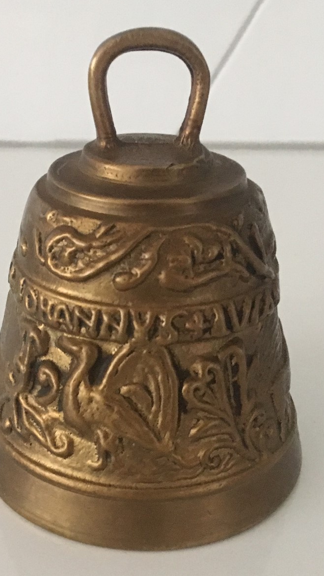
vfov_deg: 61.0
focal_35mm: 32
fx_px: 489
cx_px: 141
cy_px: 288
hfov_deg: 36.6
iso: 250
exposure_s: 1/25
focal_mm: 4.15
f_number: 2.2
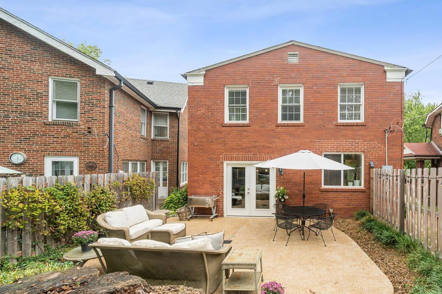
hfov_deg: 93.4
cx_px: 292
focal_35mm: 16
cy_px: 191
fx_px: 196
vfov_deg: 72.0
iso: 100
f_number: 8
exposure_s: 1/100
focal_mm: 12
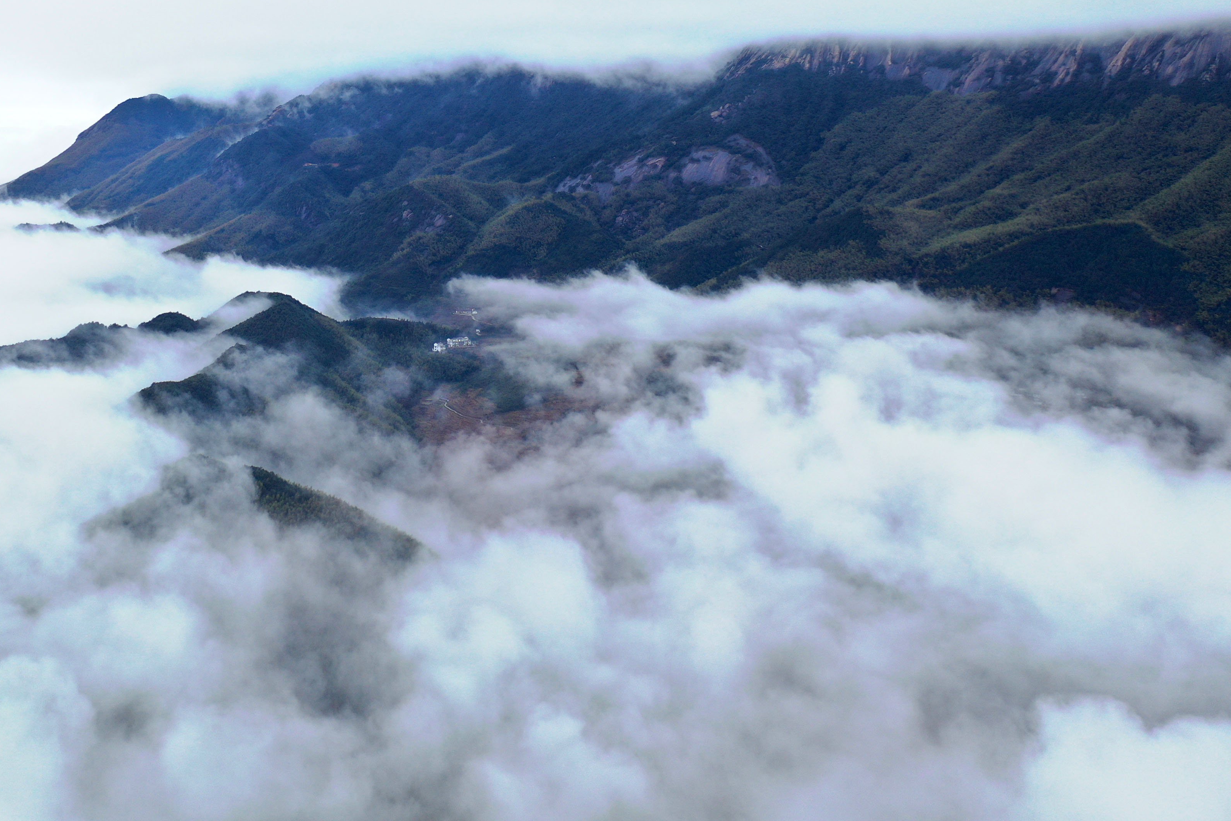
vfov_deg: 27.6
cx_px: 507
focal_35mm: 48
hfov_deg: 41.0
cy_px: 182
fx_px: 1641
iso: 100
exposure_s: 1/240
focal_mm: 10.26
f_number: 5
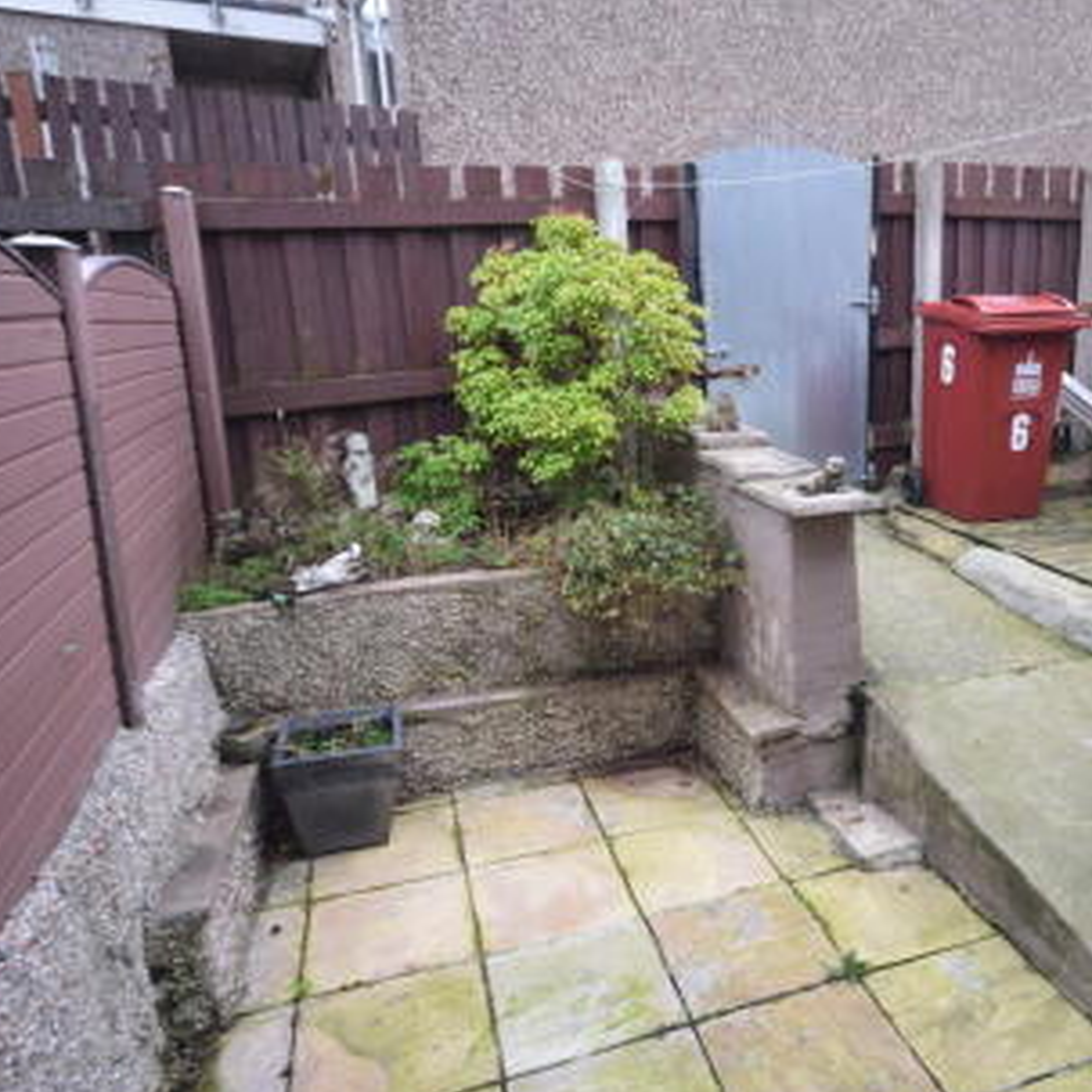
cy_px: 532
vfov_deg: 57.3
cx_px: 742
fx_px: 999
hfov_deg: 55.9
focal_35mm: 28
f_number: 4.8
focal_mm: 14
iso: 400
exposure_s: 1/100
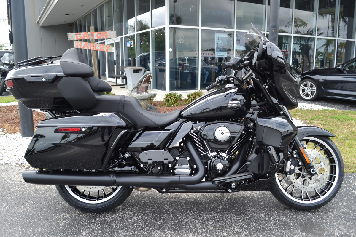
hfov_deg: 61.9
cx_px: 178
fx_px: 297
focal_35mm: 30
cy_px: 118
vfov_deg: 43.6
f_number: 5.6
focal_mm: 20
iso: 100
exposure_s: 1/125
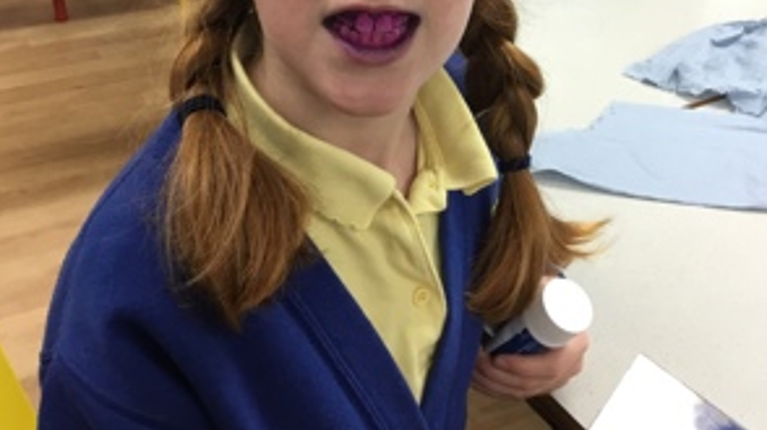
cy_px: 34
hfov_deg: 44.6
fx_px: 935
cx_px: 381
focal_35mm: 46
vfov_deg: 25.1
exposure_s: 1/33
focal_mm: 3.3
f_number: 2.4
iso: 100
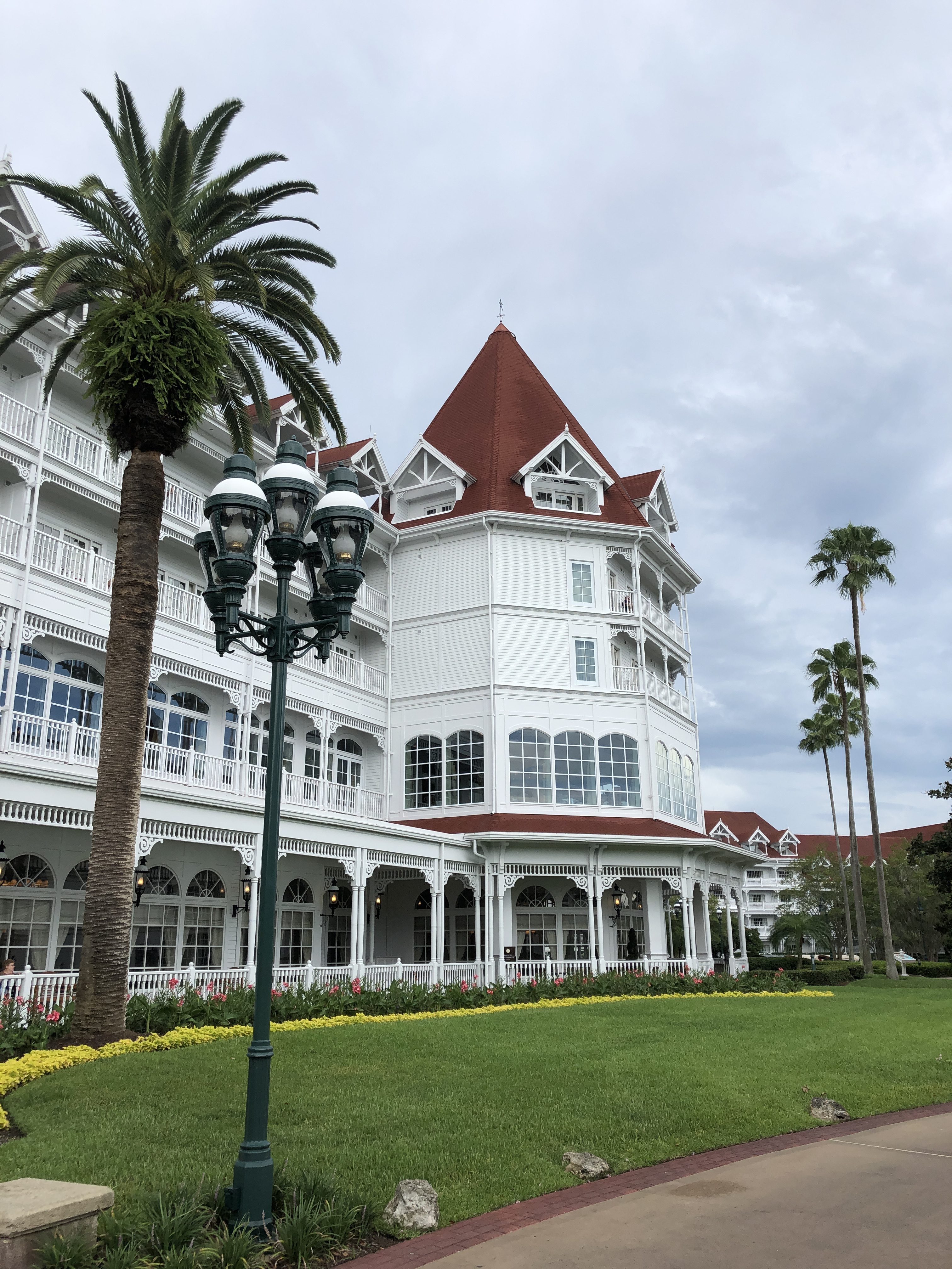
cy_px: 634
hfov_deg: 49.7
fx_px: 1027
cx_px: 476
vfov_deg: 63.4
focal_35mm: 28
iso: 20
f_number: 1.8
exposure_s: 1/842
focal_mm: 3.99
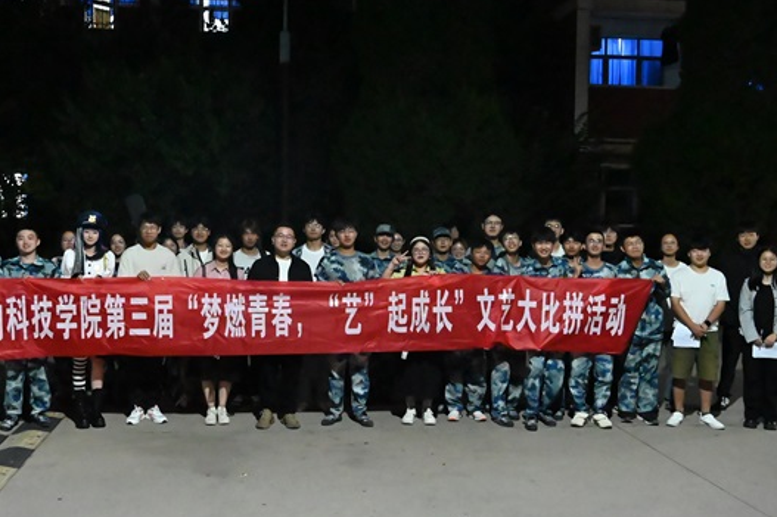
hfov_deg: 47.3
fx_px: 885
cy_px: 267
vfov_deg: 32.6
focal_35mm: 41
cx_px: 346
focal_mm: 24
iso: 25600
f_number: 4
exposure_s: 1/100
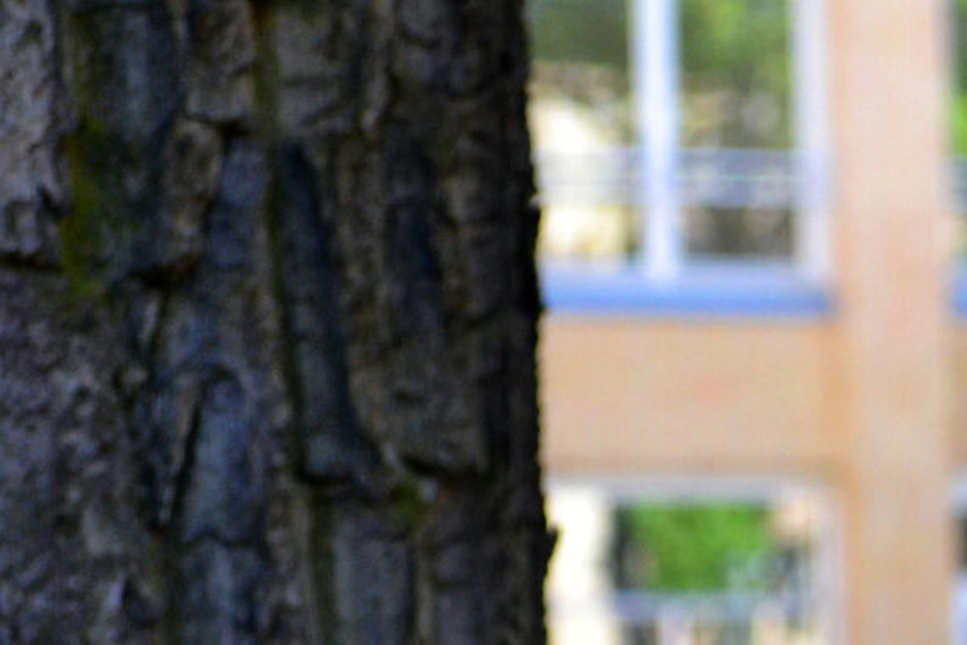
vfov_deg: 6.8
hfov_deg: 10.0
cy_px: 900
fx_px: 5399
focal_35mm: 201
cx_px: 1322
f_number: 5
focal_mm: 38
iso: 800
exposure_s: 1/320
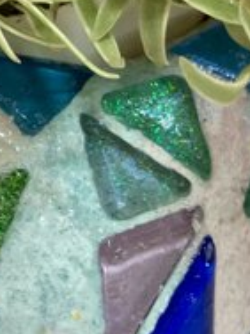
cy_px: -88
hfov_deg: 10.7
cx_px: -254
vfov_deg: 14.9
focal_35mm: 127
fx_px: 1223
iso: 20
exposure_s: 1/110
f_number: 1.8
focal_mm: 3.99
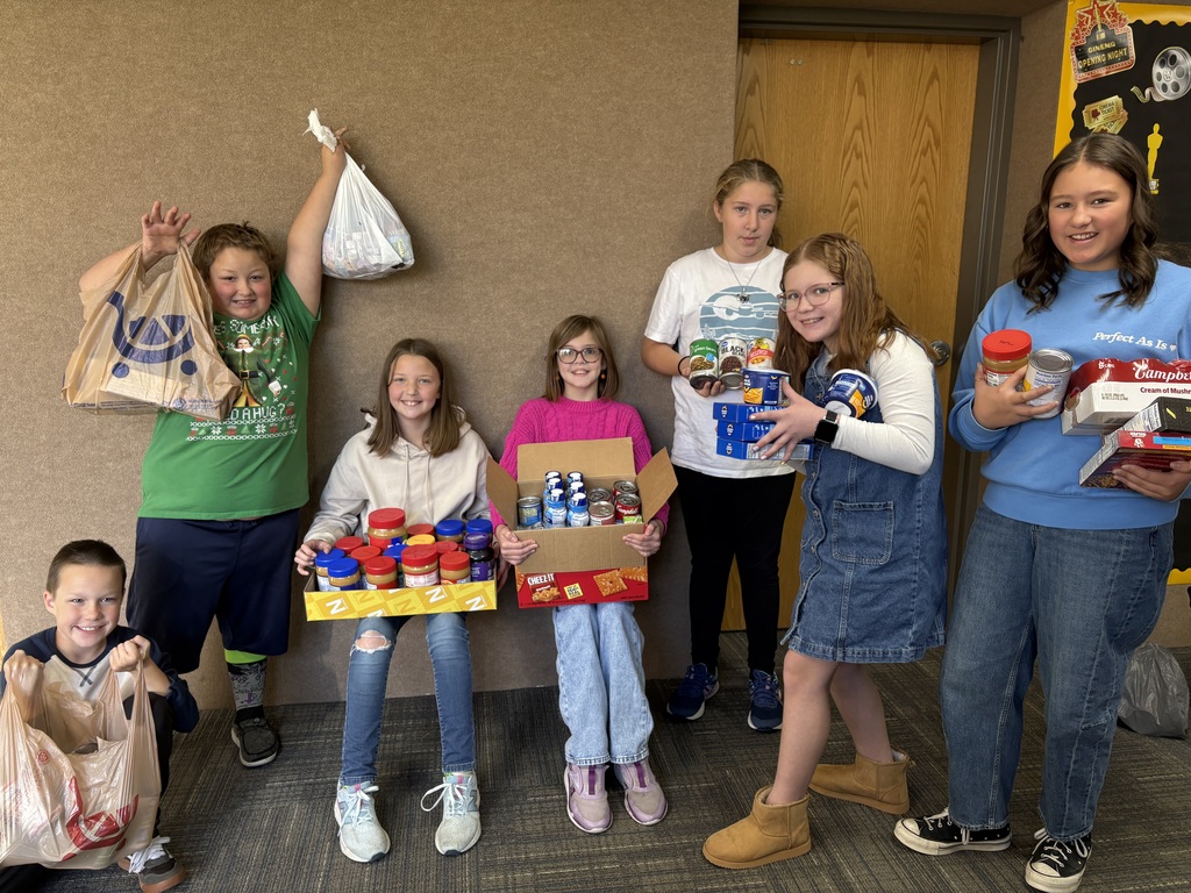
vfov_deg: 53.1
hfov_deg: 67.3
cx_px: 596
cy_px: 446
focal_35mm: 26
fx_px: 895
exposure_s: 1/58
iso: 100
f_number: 1.6
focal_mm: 5.96
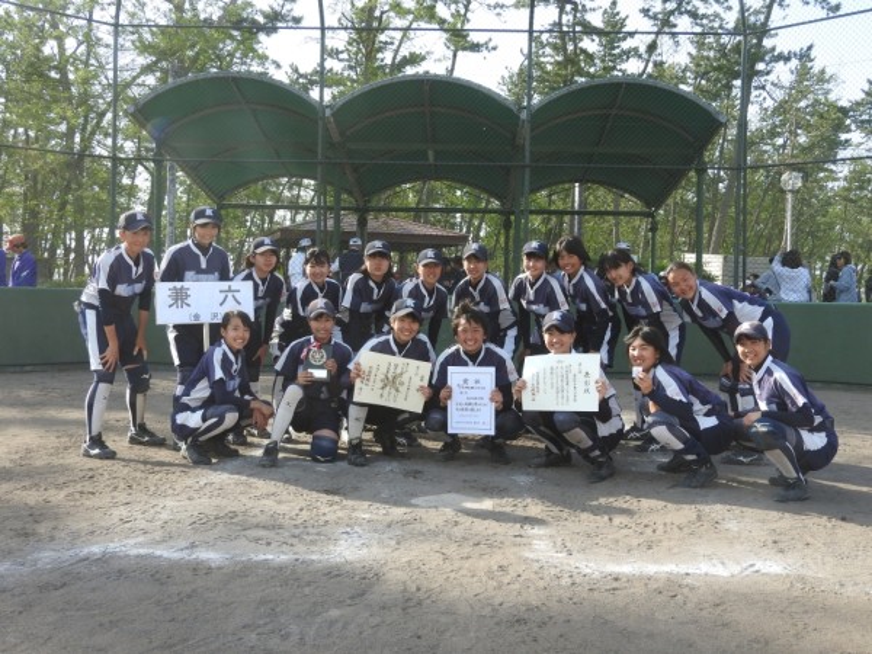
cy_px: 327
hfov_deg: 46.8
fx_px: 1008
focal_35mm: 40
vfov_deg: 36.0
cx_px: 436
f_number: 3.8
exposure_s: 1/320
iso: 100
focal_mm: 7.2
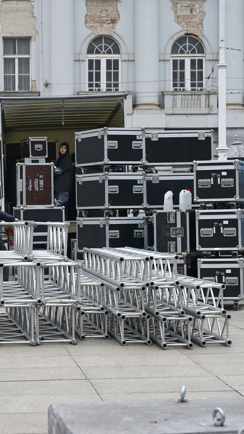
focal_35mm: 103
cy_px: 219
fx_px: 1185
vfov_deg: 20.7
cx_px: 38
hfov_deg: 11.7
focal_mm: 65
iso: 320
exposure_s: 1/160
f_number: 5
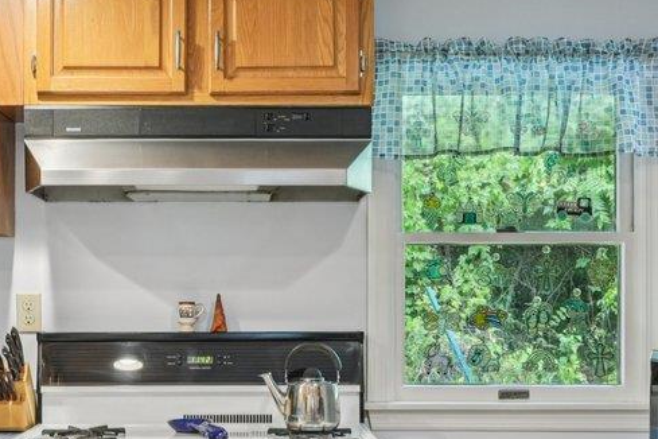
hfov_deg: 29.9
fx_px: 1225
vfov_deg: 20.2
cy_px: 308
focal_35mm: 67
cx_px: 229
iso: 400
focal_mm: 16
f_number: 8
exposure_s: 1/4
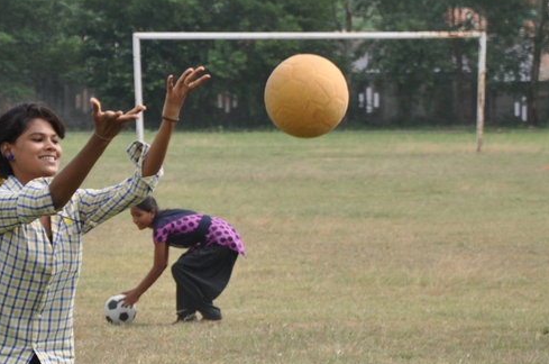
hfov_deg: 6.3
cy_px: 282
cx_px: 248
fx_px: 5023
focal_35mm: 330
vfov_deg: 4.1
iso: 400
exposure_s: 1/1250
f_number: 5.6
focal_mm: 105
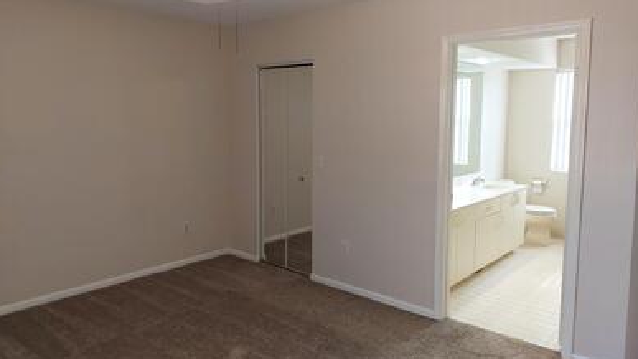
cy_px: 165
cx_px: 315
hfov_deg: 69.8
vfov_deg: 42.9
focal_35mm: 27
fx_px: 457
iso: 320
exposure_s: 1/120
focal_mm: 5.23
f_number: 1.8
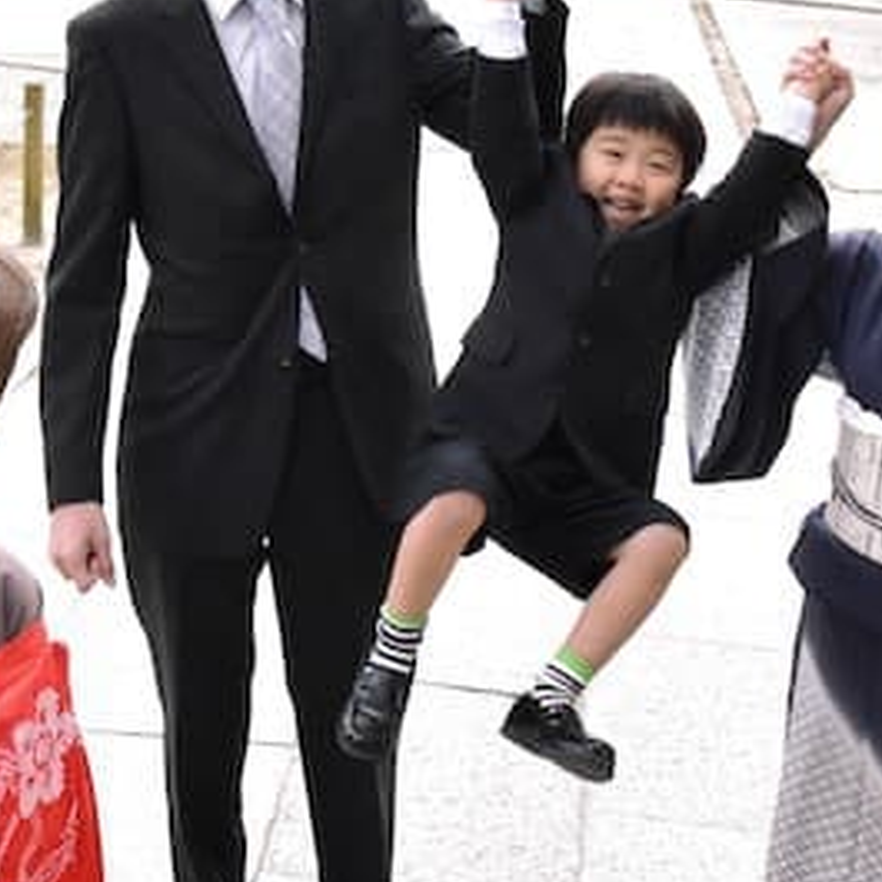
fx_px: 2220
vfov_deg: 22.4
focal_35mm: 77
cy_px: 333
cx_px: 446
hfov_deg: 22.5
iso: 4000
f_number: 13
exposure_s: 1/320
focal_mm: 24
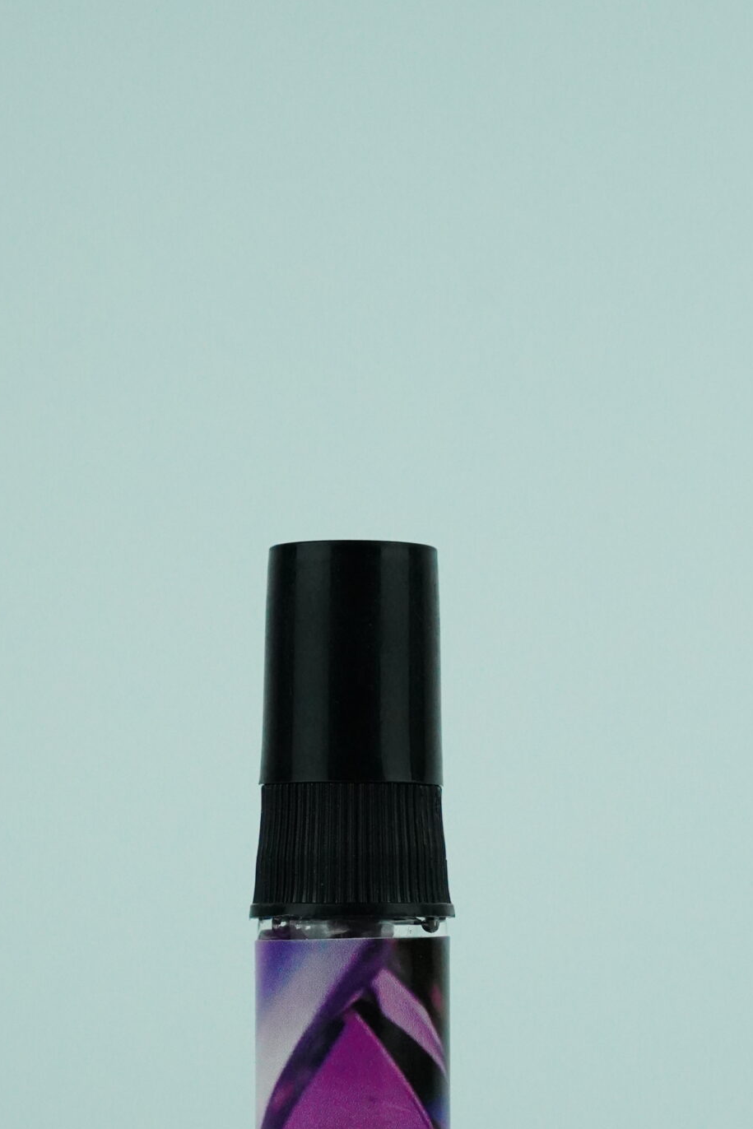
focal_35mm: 126
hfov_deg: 10.9
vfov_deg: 16.2
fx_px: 3956
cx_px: 353
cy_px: 842
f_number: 10
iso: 6400
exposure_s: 1/1600
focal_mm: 67.6
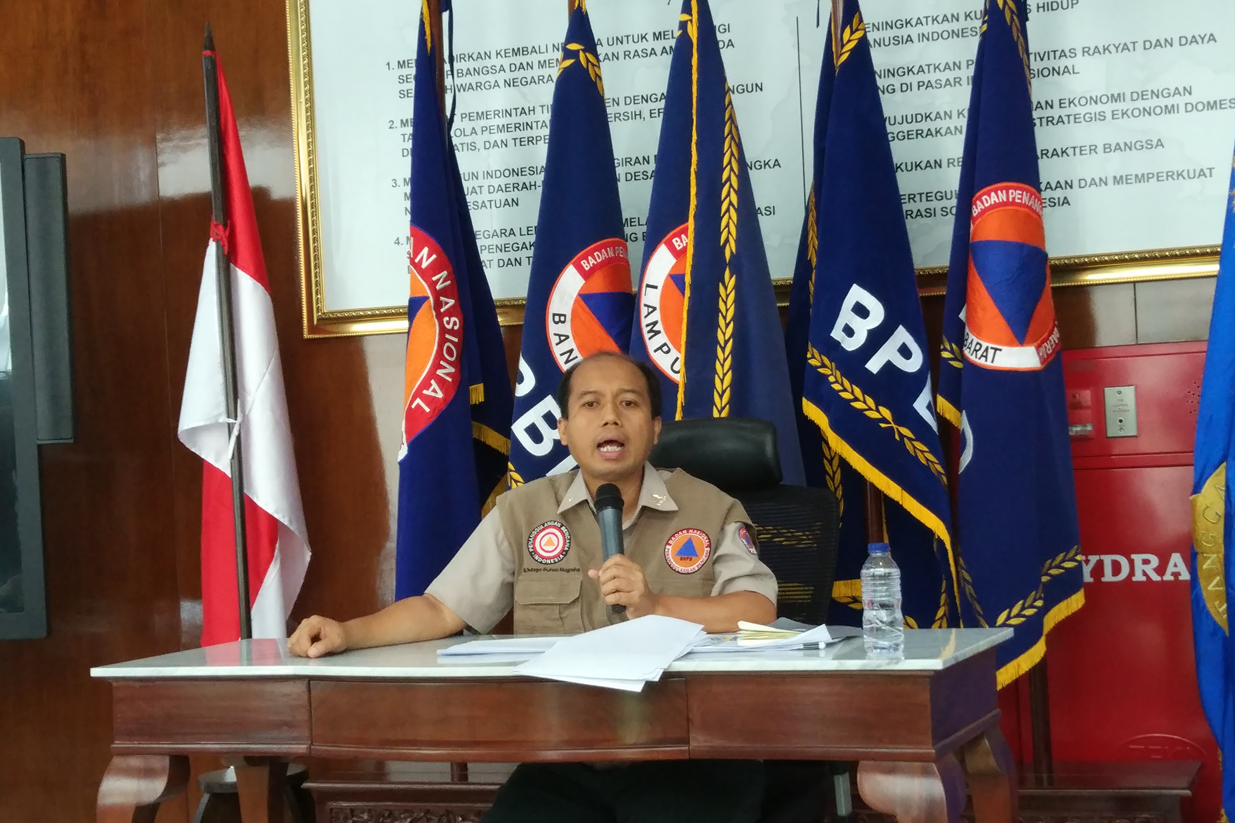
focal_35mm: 24
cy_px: 446
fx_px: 823
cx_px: 619
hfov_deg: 73.7
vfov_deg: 53.1
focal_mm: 4.06
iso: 400
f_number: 2
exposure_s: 1/50
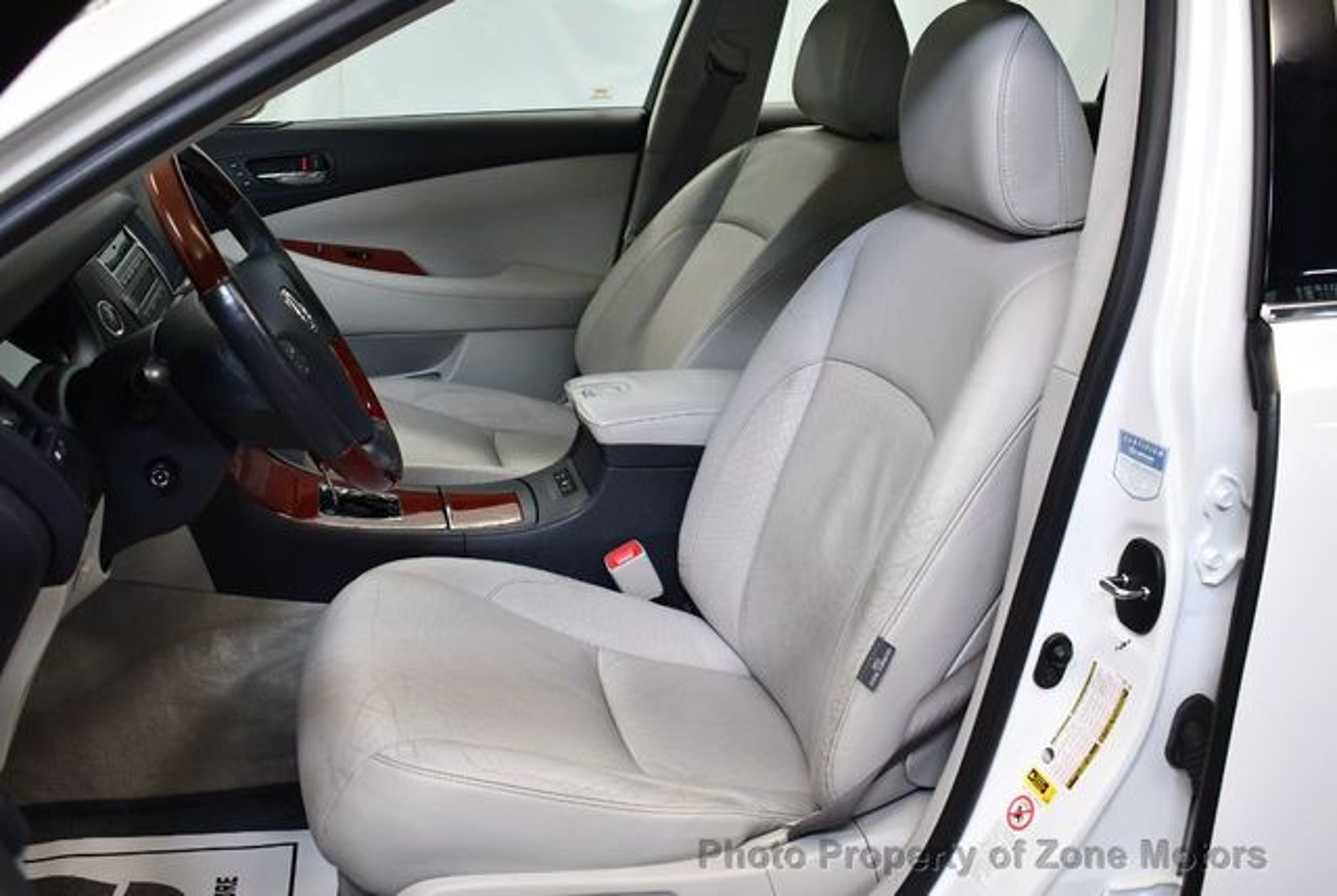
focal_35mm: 36
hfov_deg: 53.1
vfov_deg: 37.0
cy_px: 448
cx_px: 668
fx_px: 1339
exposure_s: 1/125
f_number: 3.5
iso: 1000
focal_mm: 18
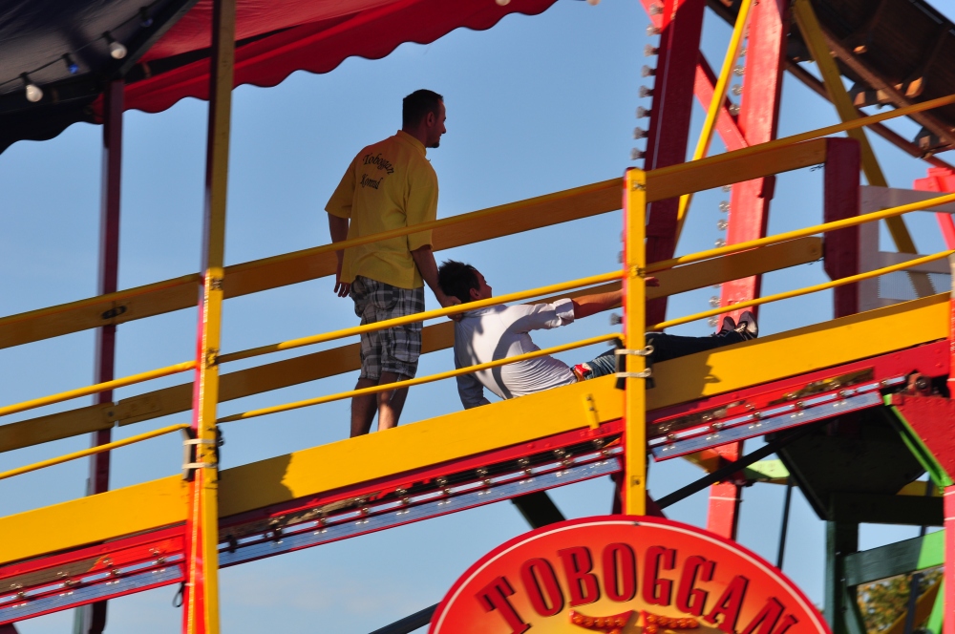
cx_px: 478
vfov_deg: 5.7
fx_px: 6358
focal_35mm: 240
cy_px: 317
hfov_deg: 8.6
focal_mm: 160
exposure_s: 1/160
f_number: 7.1
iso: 200
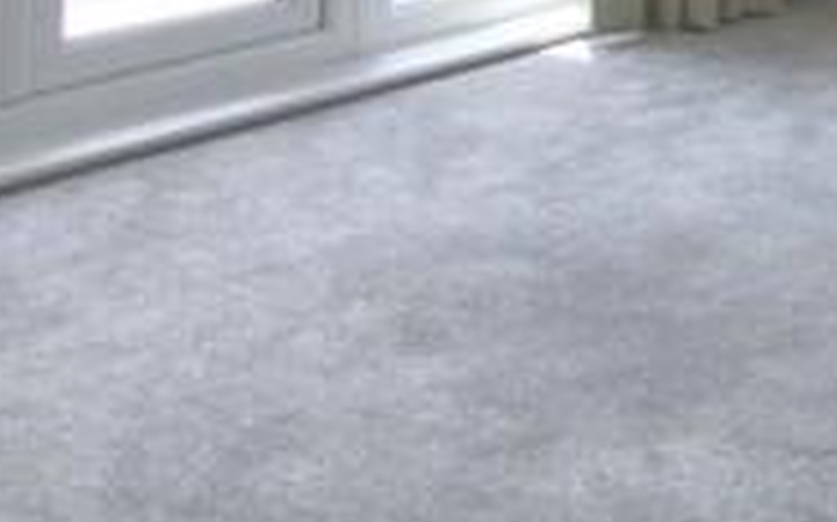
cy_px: -434
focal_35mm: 84
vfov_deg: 13.8
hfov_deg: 22.7
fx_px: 1915
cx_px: 1008
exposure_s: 1/40
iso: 100
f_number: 16
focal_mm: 10
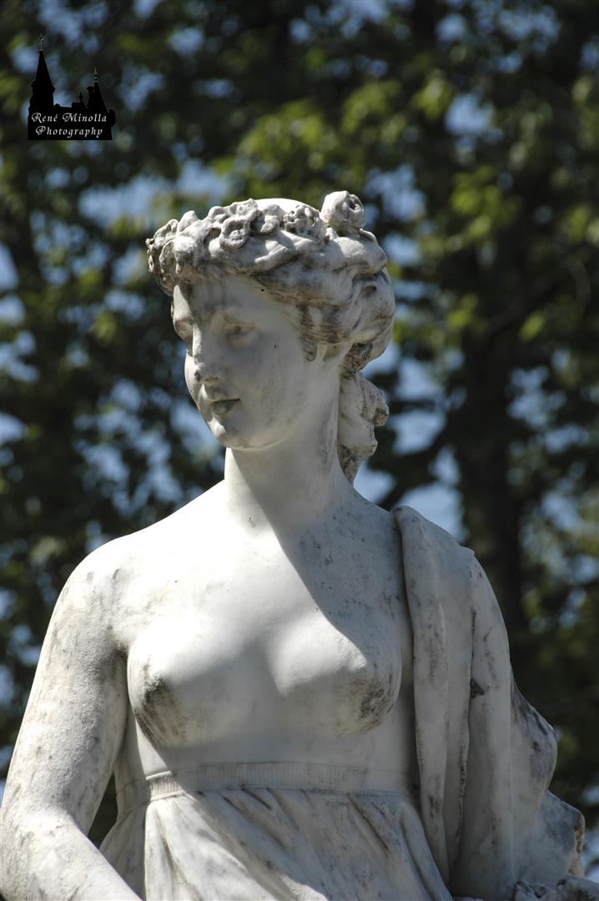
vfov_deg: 6.9
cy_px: 450
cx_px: 300
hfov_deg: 4.6
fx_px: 7501
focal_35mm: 300
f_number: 8
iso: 200
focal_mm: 200
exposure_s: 1/800
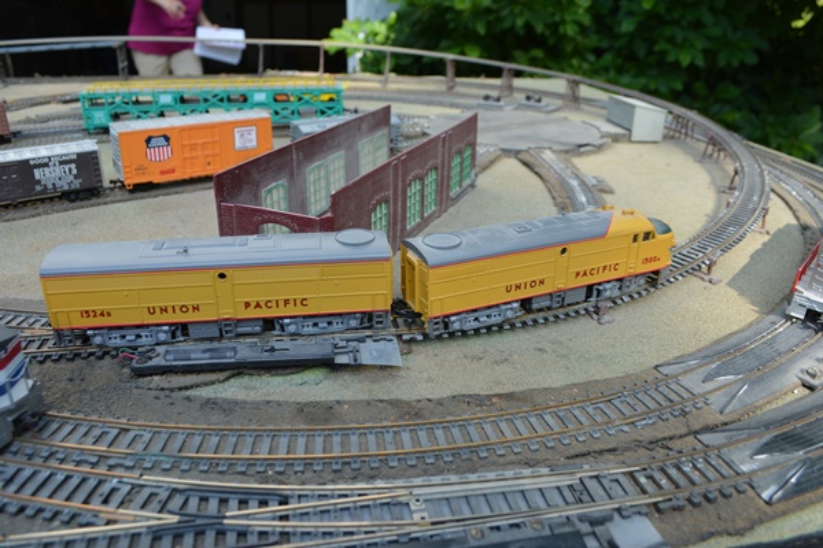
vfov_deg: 47.9
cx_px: 412
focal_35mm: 27
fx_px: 617
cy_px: 274
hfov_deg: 67.4
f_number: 7.1
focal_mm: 18
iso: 200
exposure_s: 1/200
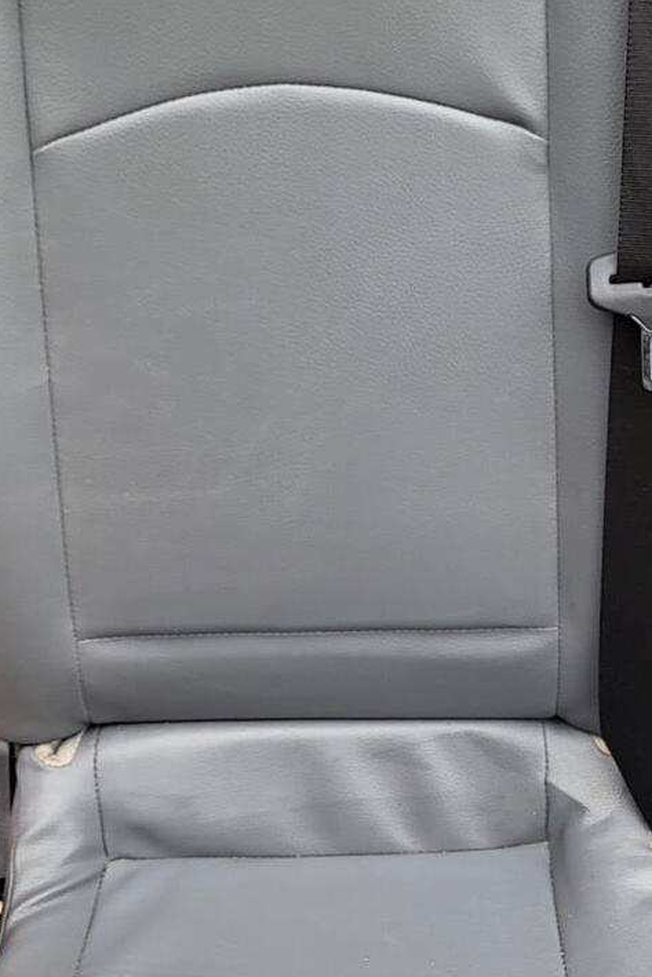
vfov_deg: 32.7
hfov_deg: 22.3
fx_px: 1656
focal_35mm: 61
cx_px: 314
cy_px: 615
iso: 40
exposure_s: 1/100
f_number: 1.8
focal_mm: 5.4
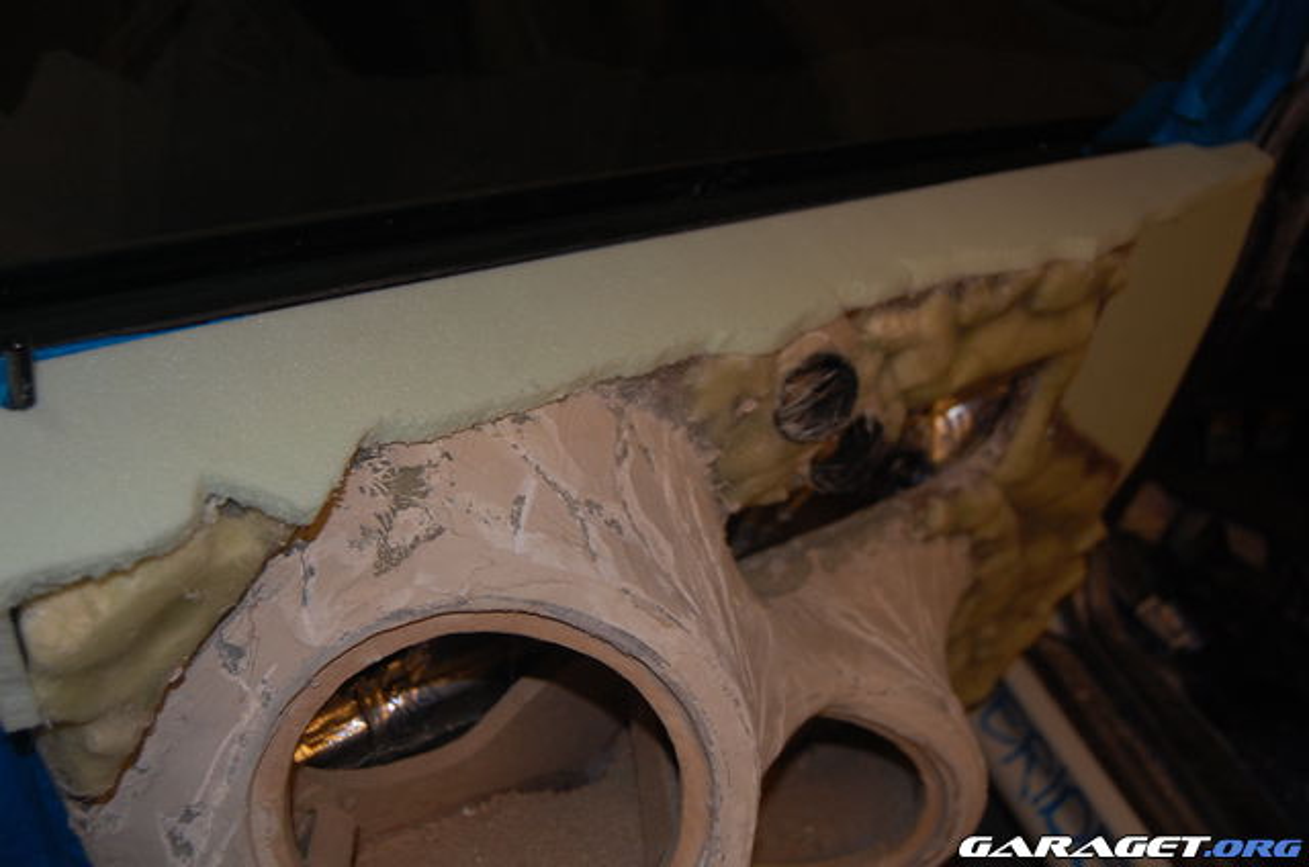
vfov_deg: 36.7
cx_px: 654
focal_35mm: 36
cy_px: 434
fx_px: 1306
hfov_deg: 53.2
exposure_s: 1/60
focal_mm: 24
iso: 400
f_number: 4
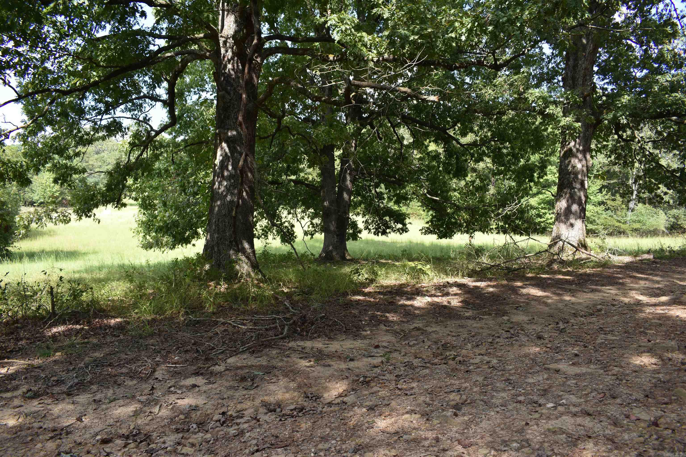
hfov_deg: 67.4
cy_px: 228
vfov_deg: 47.9
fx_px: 514
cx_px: 343
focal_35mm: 27
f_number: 5.6
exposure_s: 1/250
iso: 200
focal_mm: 18
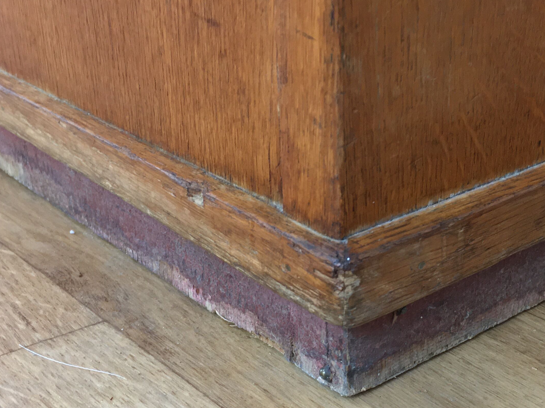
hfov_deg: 34.8
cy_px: 253
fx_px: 866
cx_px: 338
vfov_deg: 26.5
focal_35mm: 55
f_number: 2.2
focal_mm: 4.15
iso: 100
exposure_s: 1/33
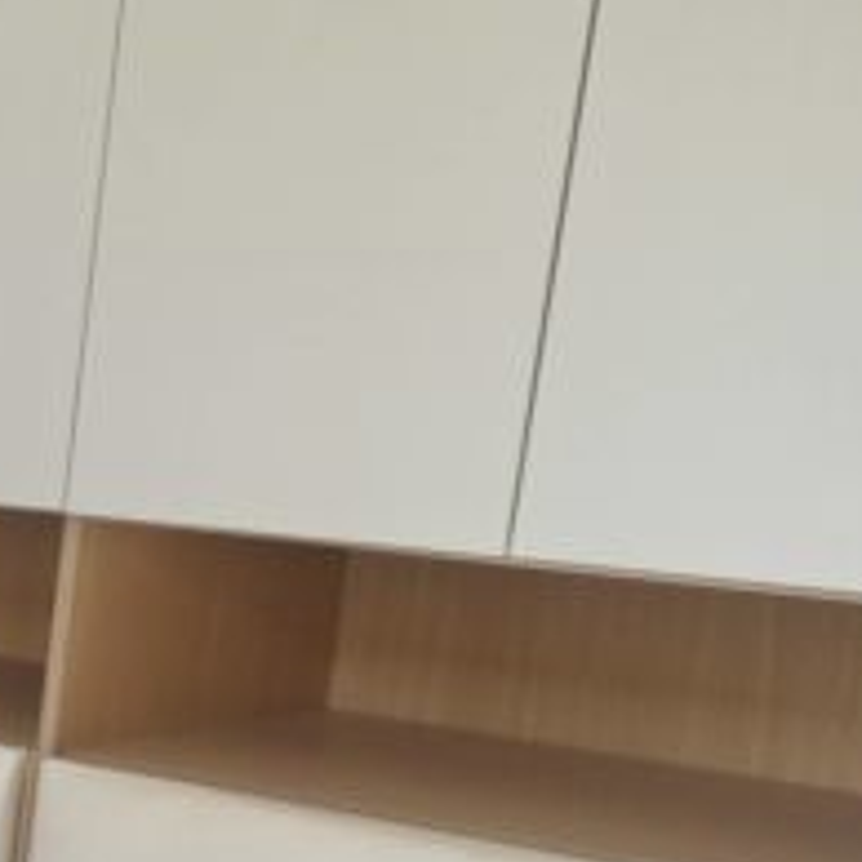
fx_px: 2254
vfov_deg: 20.4
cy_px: 1013
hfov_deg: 17.0
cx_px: -778
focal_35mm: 80
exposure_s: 1/100
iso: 82
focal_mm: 4.71
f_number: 1.79
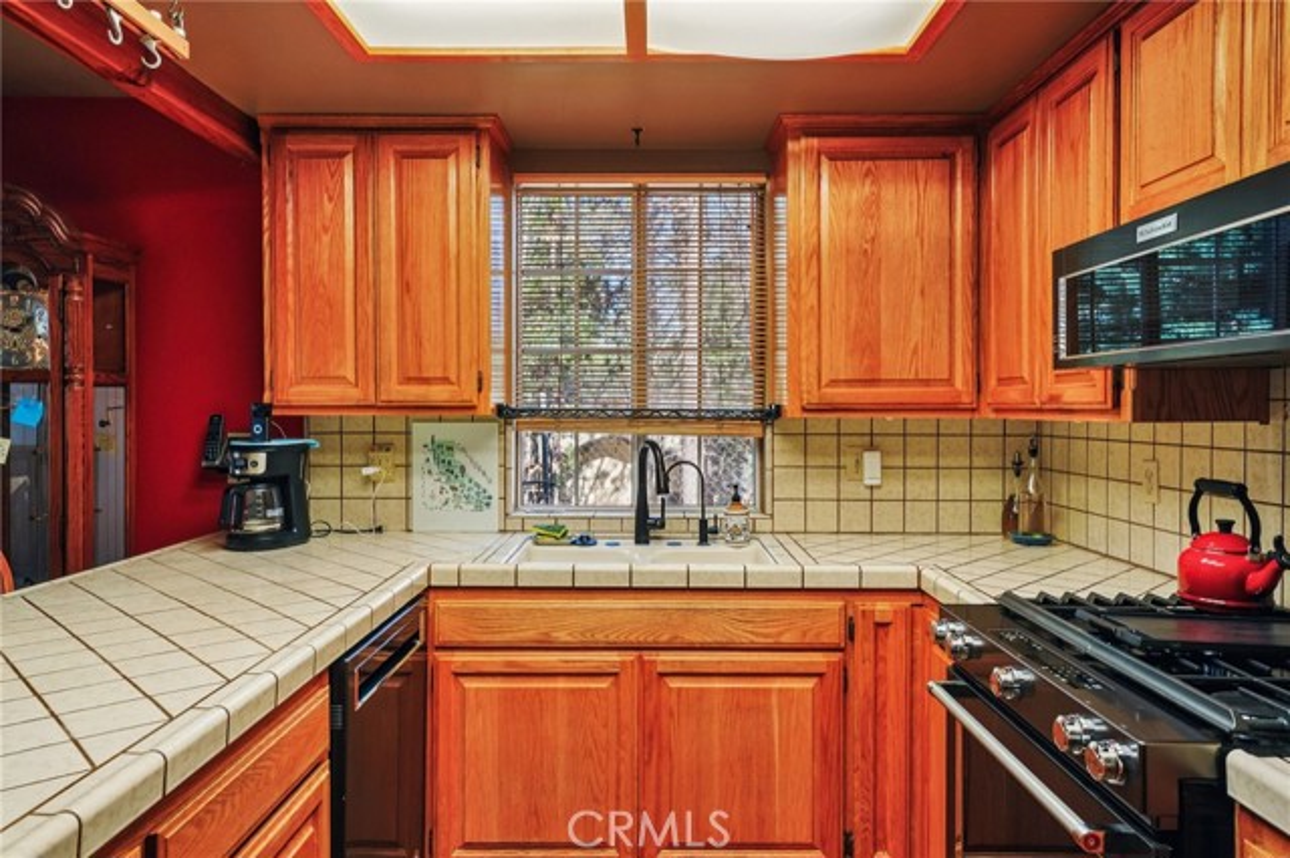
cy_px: 429
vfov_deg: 53.1
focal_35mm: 24
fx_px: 860
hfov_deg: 73.8
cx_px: 645
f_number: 9
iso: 400
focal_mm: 24
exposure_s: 1/60
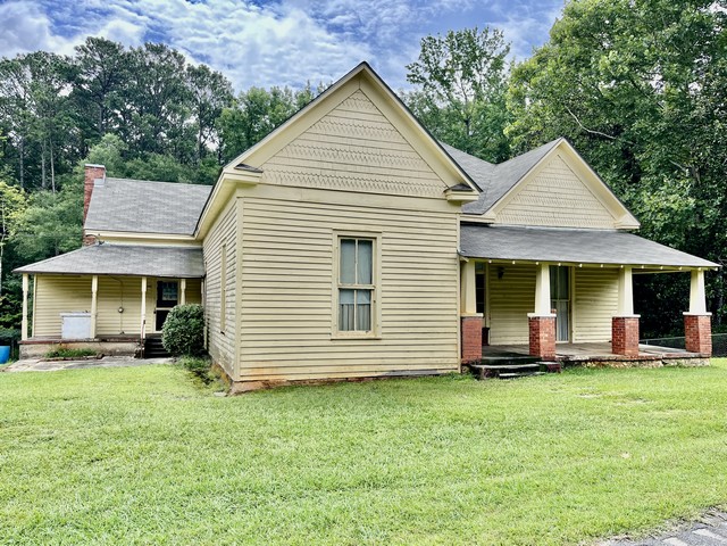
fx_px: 546
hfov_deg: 67.3
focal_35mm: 26
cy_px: 273
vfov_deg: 53.1
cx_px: 364
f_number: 1.6
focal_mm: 5.1
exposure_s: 1/1672
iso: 50
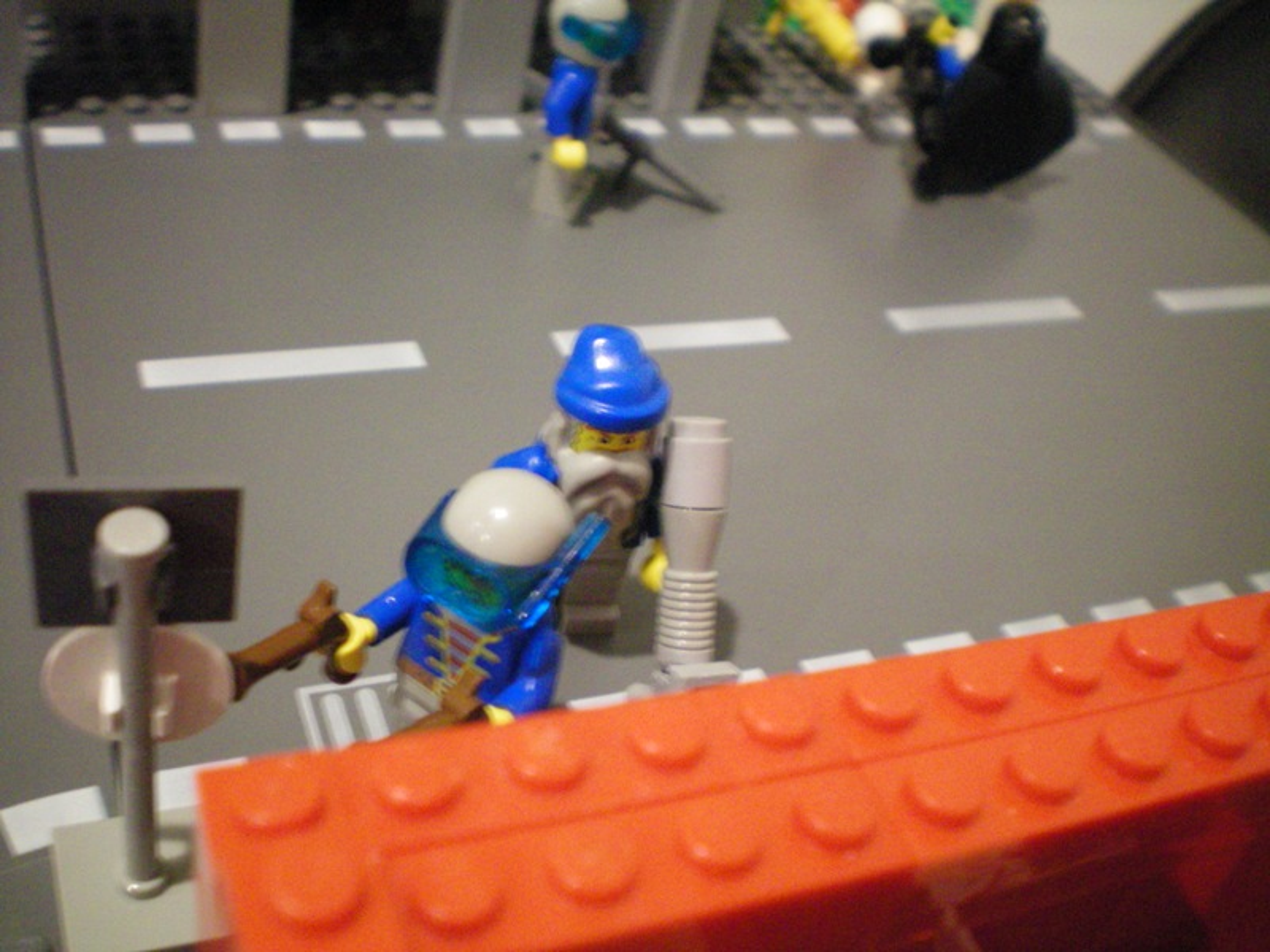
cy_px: 476
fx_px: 1394
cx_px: 635
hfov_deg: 49.0
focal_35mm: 38
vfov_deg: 37.7
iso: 400
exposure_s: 1/10
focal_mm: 6.3
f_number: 3.1
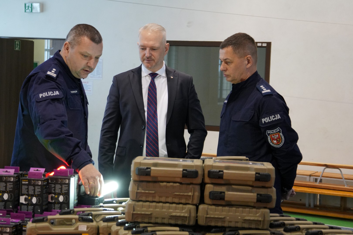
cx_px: 176
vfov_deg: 17.0
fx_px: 788
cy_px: 118
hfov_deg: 25.2
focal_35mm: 80
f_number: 5.6
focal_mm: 53.6
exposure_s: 1/100
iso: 3200
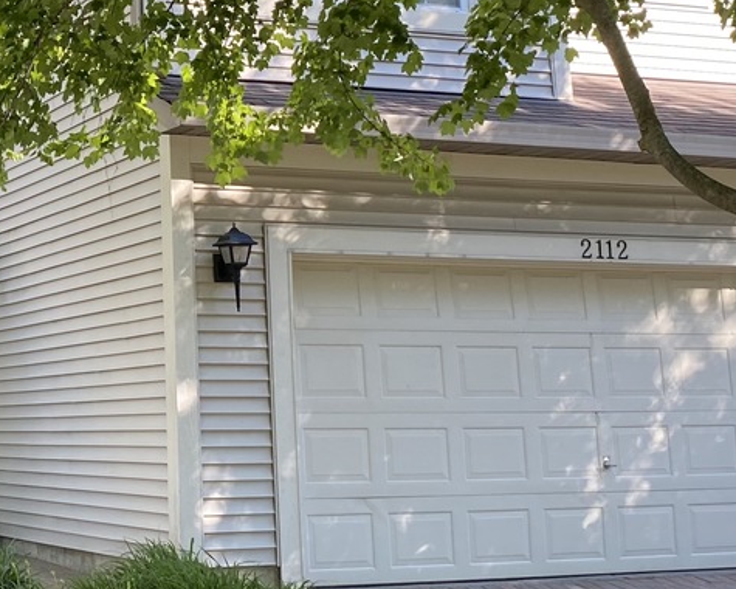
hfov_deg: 24.1
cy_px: 74
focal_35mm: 77
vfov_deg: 19.6
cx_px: 82
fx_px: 1677
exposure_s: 1/229
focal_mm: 4.25
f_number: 1.8
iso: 32
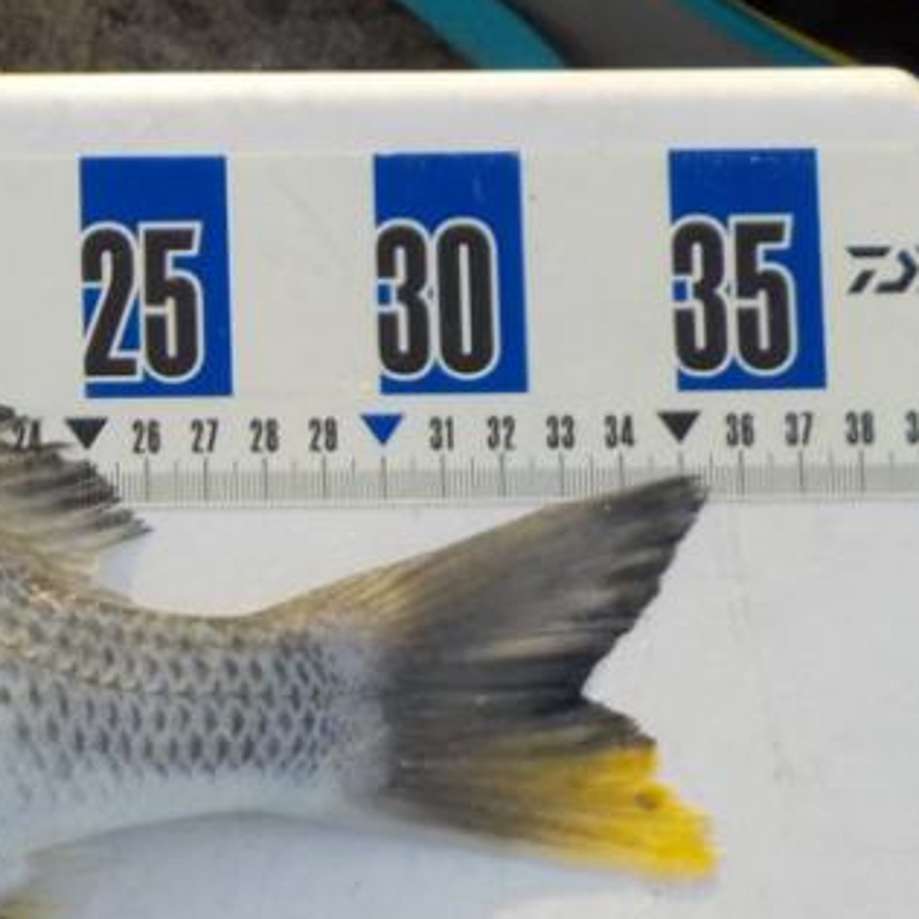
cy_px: 739
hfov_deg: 18.7
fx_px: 2523
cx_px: -378
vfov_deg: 20.4
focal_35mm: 84
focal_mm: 4.1
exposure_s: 1/640
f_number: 3.3
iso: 125
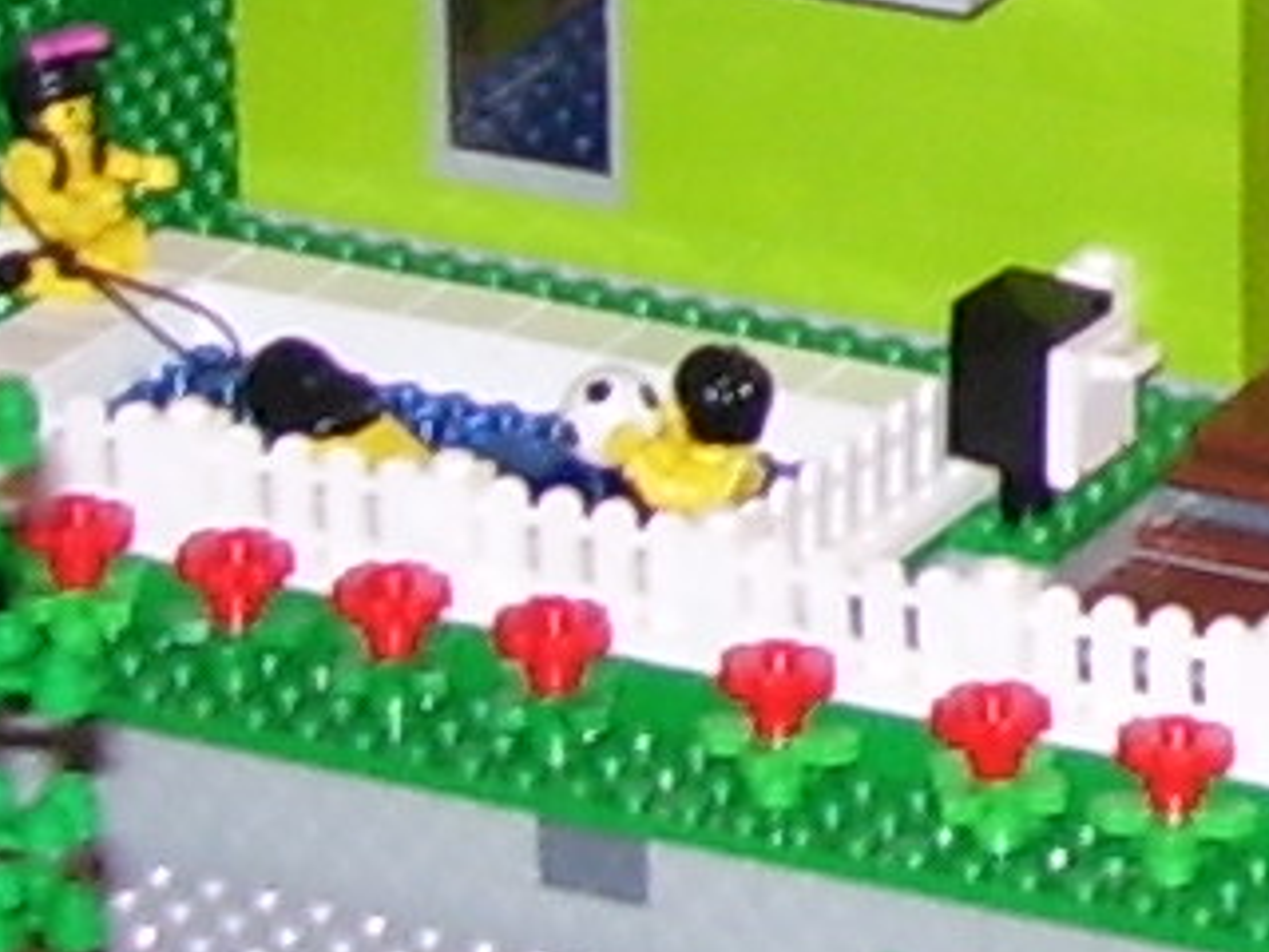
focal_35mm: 259
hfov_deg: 7.3
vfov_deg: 5.7
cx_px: 2633
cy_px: -424
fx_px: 9495
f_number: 2.7
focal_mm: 6
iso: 80
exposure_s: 1/60
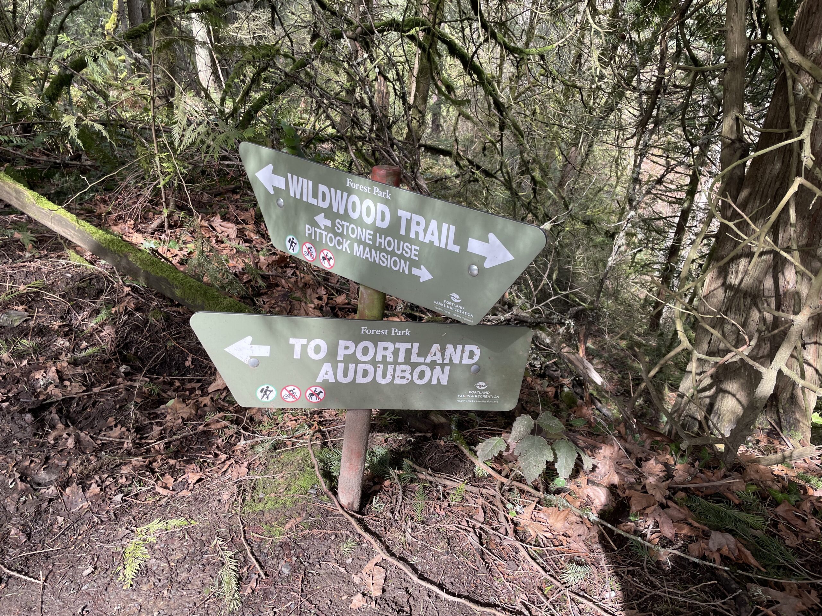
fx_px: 617
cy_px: 308
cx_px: 411
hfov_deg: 67.3
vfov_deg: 53.1
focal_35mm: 26
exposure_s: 1/355
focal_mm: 4.2
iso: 32
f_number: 1.6
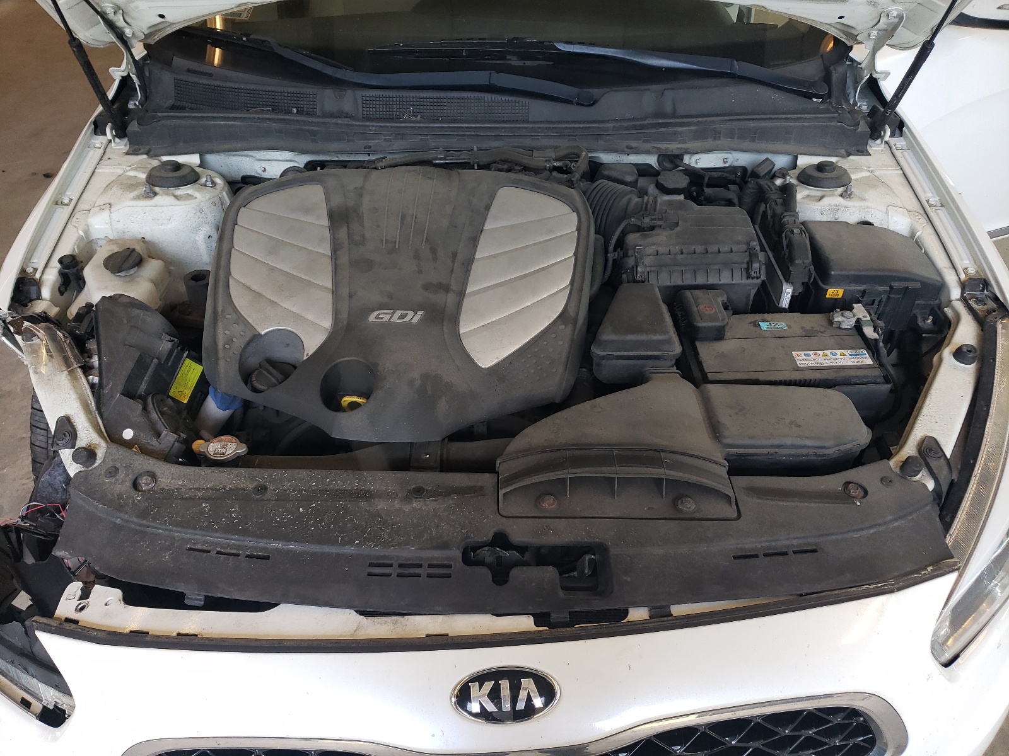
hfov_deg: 67.3
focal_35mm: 26
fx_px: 758
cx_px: 504
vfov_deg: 53.1
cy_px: 378
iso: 92
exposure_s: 1/120
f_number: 1.5
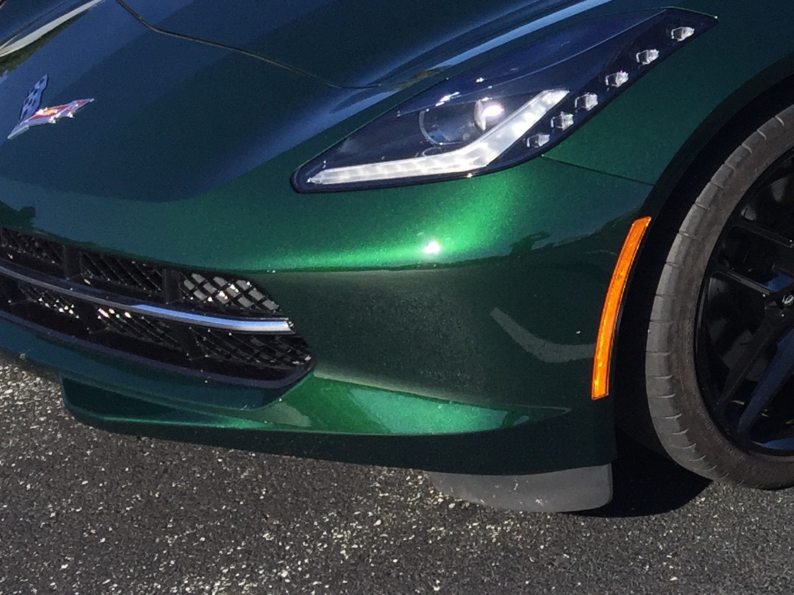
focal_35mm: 84
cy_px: -52
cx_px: 998
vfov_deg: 17.0
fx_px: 1927
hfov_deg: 21.3
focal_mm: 4.15
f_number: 2.2
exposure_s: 1/1647
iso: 32
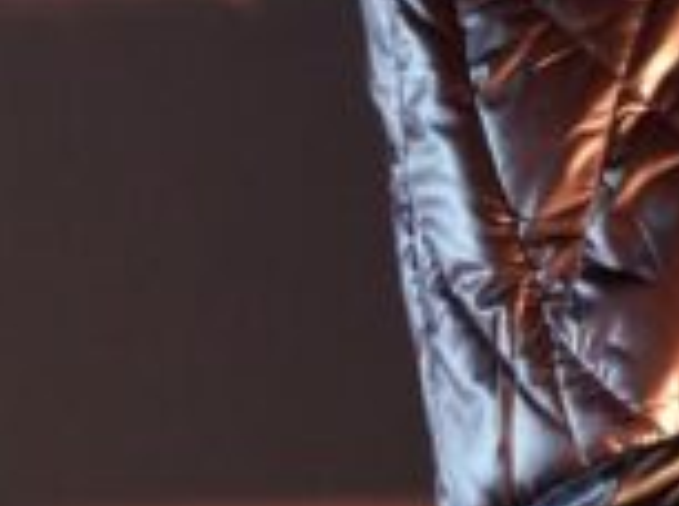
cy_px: -488
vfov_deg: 3.1
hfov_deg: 4.1
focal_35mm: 479
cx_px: 976
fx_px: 9374
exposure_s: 1/160
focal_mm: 66
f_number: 5
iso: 1600
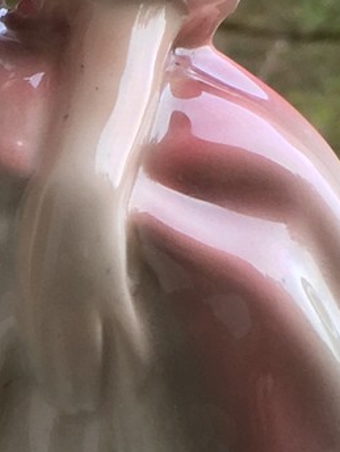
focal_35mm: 168
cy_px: 385
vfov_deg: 11.7
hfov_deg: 8.8
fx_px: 2199
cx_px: -38
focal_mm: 4.15
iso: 25
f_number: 2.2
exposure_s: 1/50
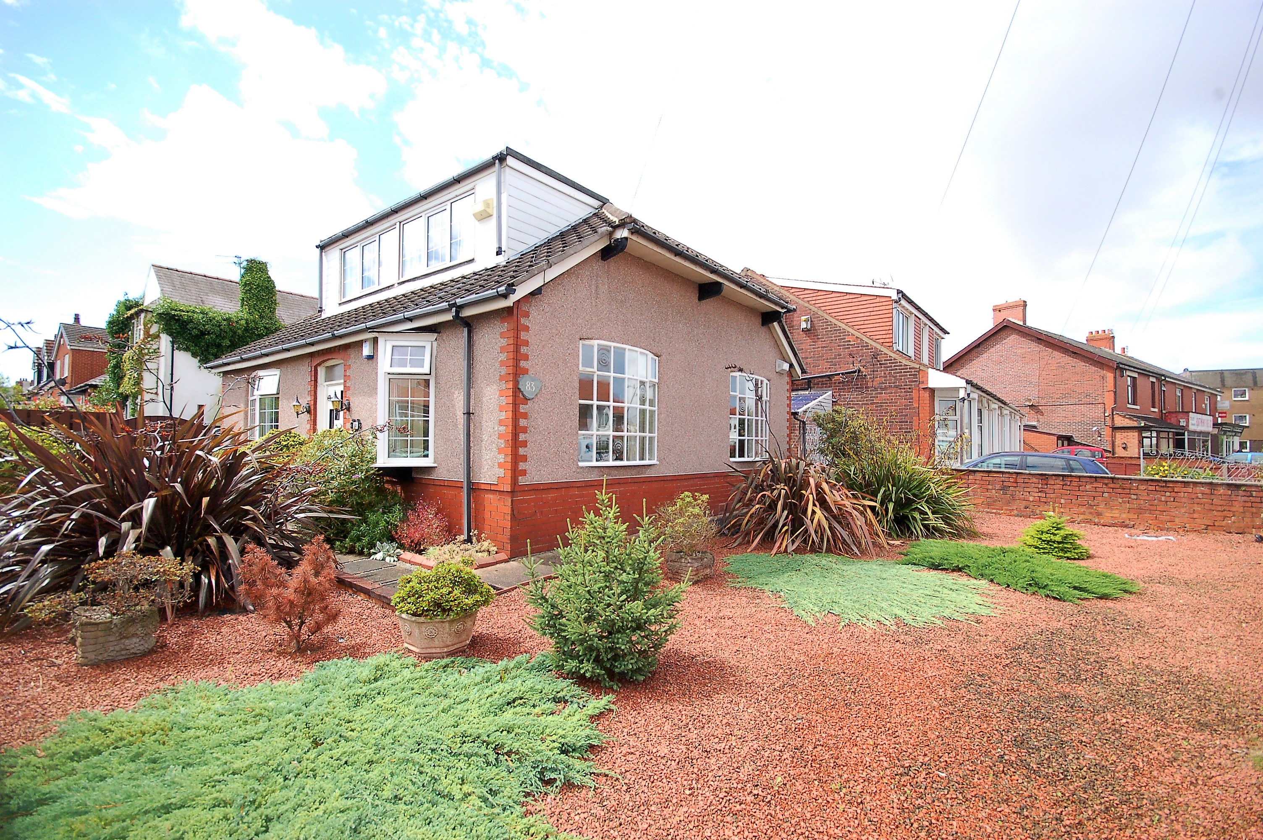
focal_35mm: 15
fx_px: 526
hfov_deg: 100.4
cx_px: 632
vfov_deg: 77.2
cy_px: 420
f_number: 10
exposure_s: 1/500
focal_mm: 10
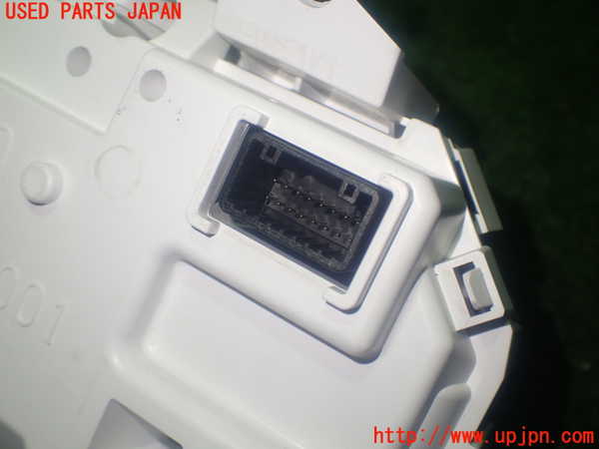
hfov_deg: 45.8
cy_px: 224
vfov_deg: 35.1
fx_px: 709
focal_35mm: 41
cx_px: 300
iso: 200
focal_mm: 7.31
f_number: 2.8
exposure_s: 1/60
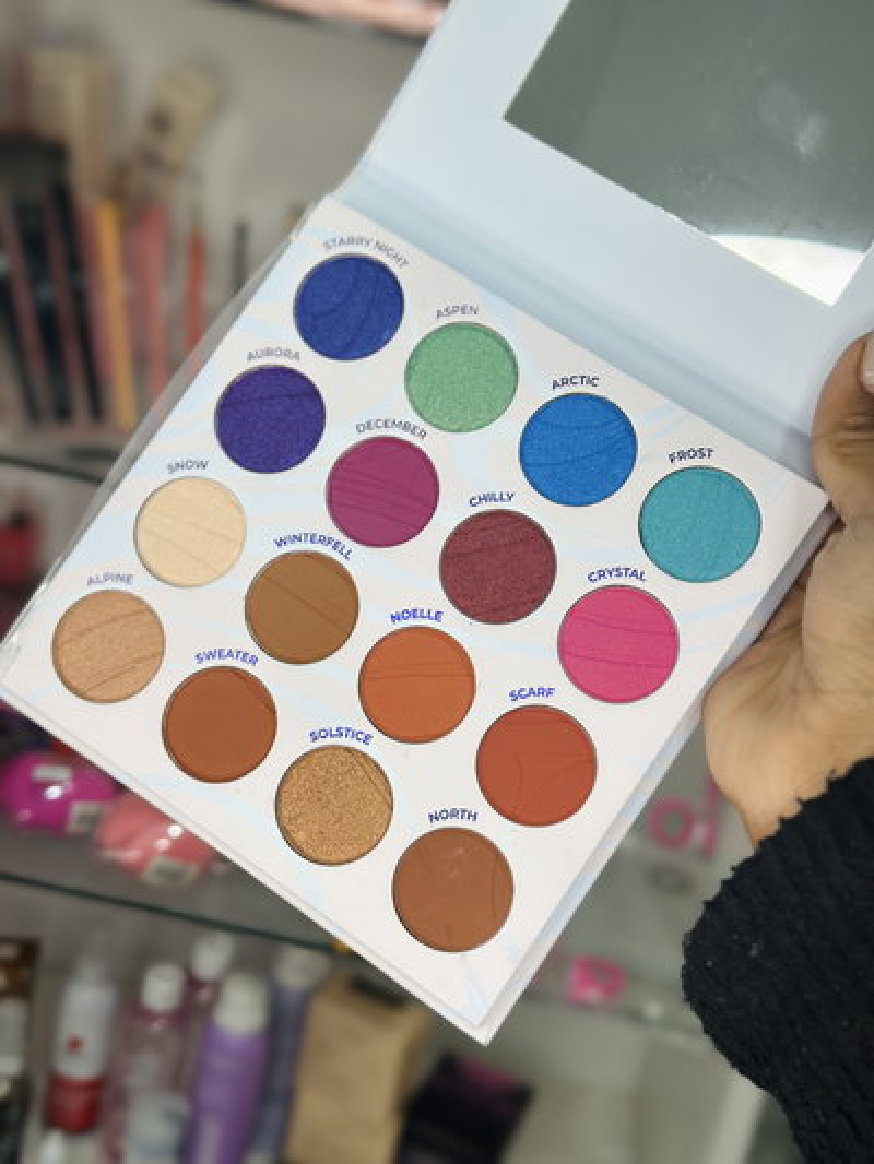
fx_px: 1615
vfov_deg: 39.6
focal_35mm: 48
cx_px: 437
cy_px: 582
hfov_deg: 30.3
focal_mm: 6.86
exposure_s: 1/333
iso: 80
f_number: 1.78
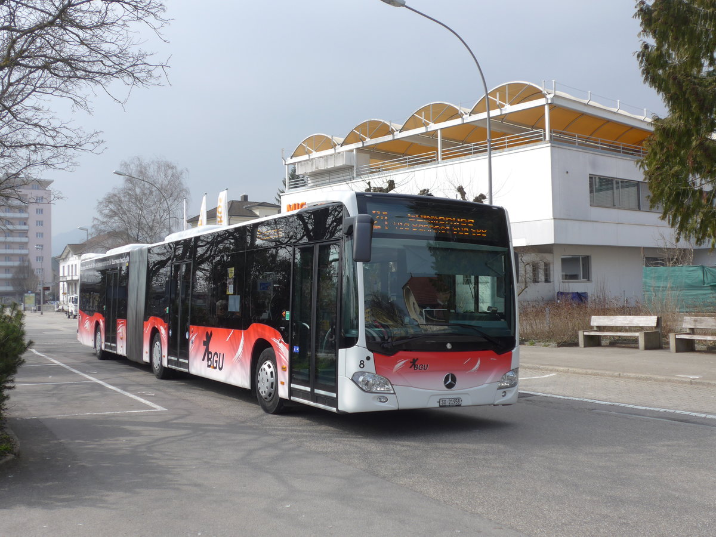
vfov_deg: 36.8
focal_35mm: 39
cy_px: 268
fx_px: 807
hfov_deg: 47.9
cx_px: 358
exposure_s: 1/1600
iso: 80
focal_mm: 8.4
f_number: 2.6
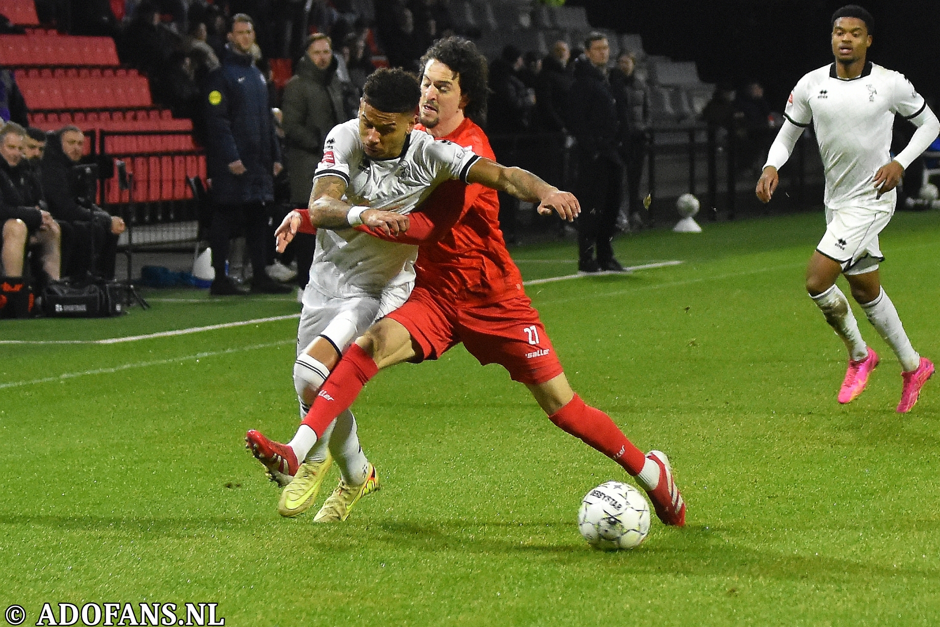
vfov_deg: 12.2
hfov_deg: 18.2
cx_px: 470
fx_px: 2937
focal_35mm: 112
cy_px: 314
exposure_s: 1/640
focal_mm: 75
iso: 2500
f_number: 2.8
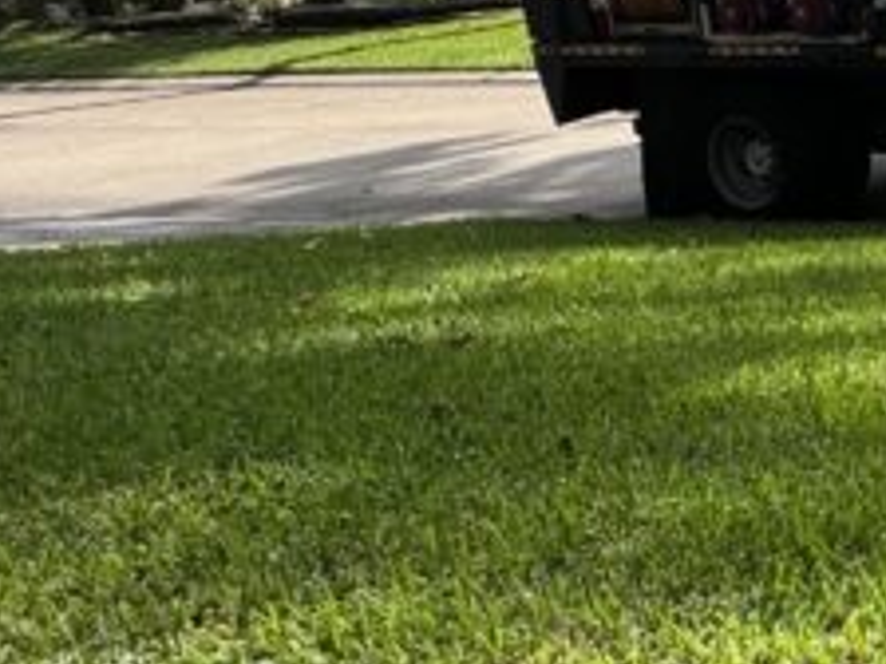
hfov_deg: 21.2
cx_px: 1562
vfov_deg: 22.7
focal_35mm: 64
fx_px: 1638
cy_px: 162
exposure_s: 1/756
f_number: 2.2
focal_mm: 2.22
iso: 40
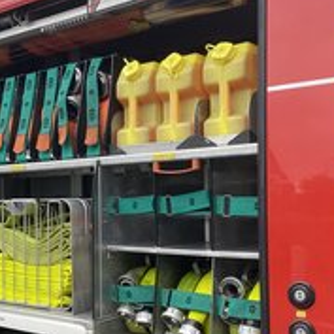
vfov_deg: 32.7
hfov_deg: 32.4
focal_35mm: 52
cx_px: 104
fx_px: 568
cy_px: 206
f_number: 1.8
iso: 32
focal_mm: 4.25
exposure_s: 1/235
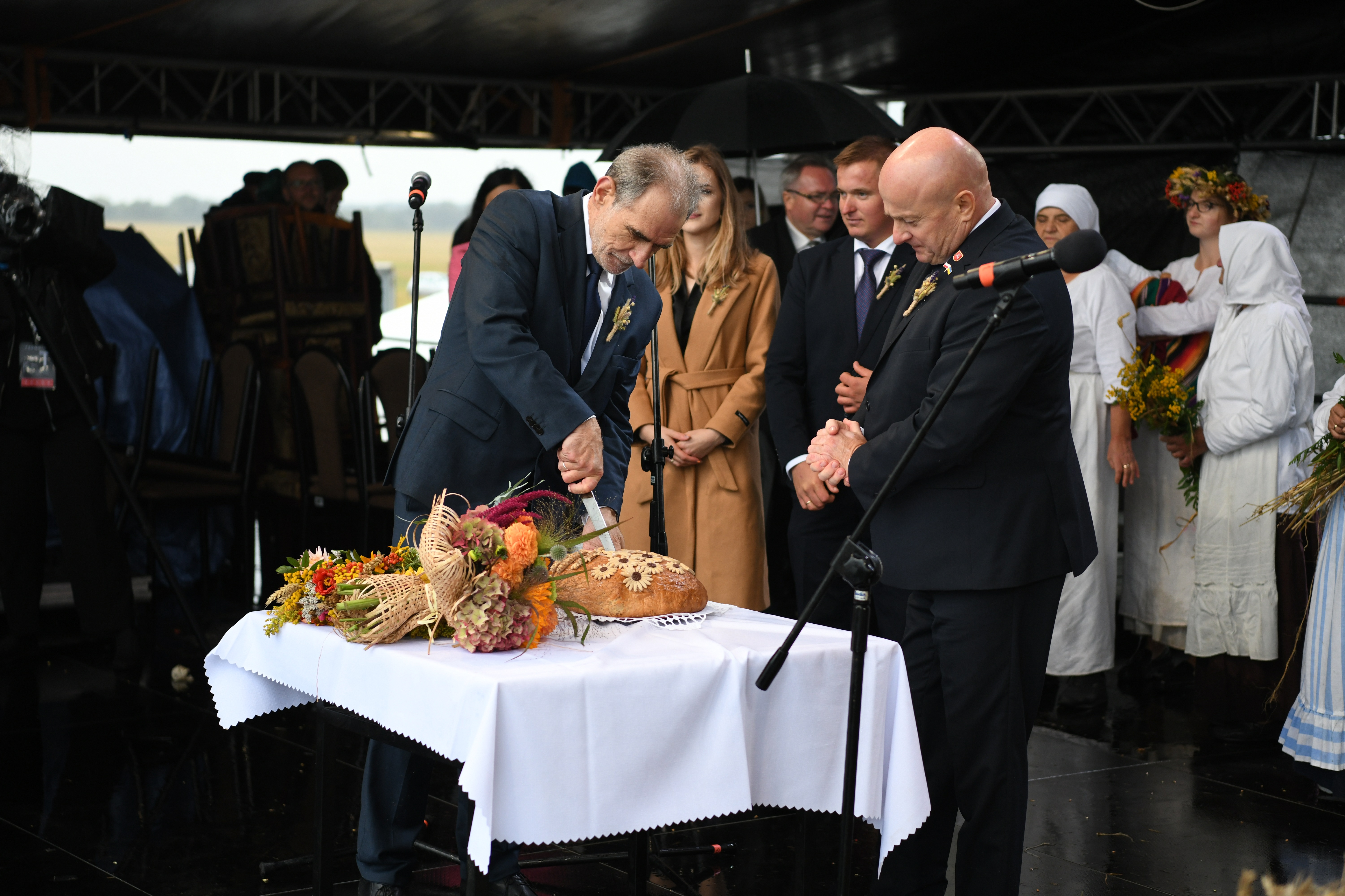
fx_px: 2615
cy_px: 448
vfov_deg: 19.5
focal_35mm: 70
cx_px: 672
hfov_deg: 28.8
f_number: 3.5
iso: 800
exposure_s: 1/640
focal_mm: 70
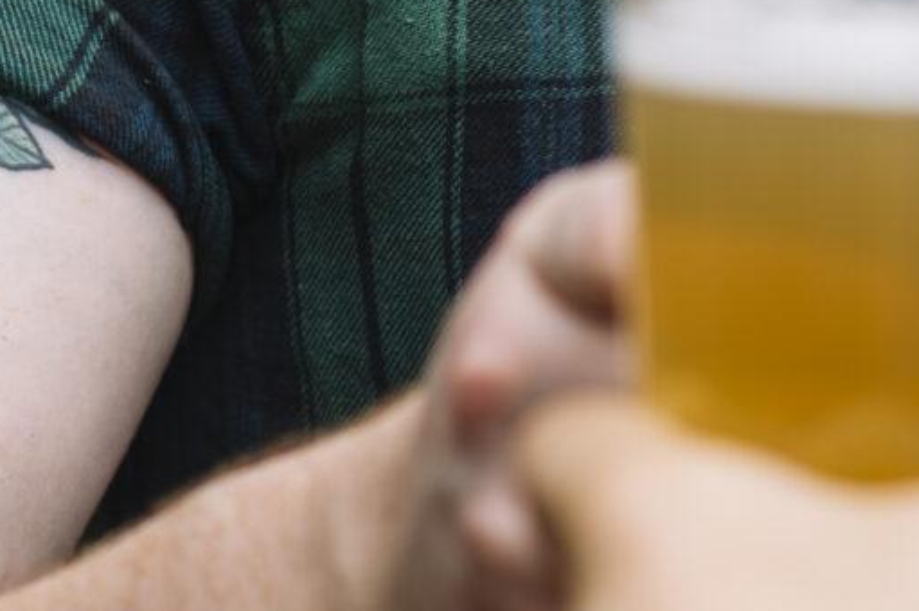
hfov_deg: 6.0
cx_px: 653
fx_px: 8699
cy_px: -263
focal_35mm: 341
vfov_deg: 4.0
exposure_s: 1/500
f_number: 3.2
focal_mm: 85
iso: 200
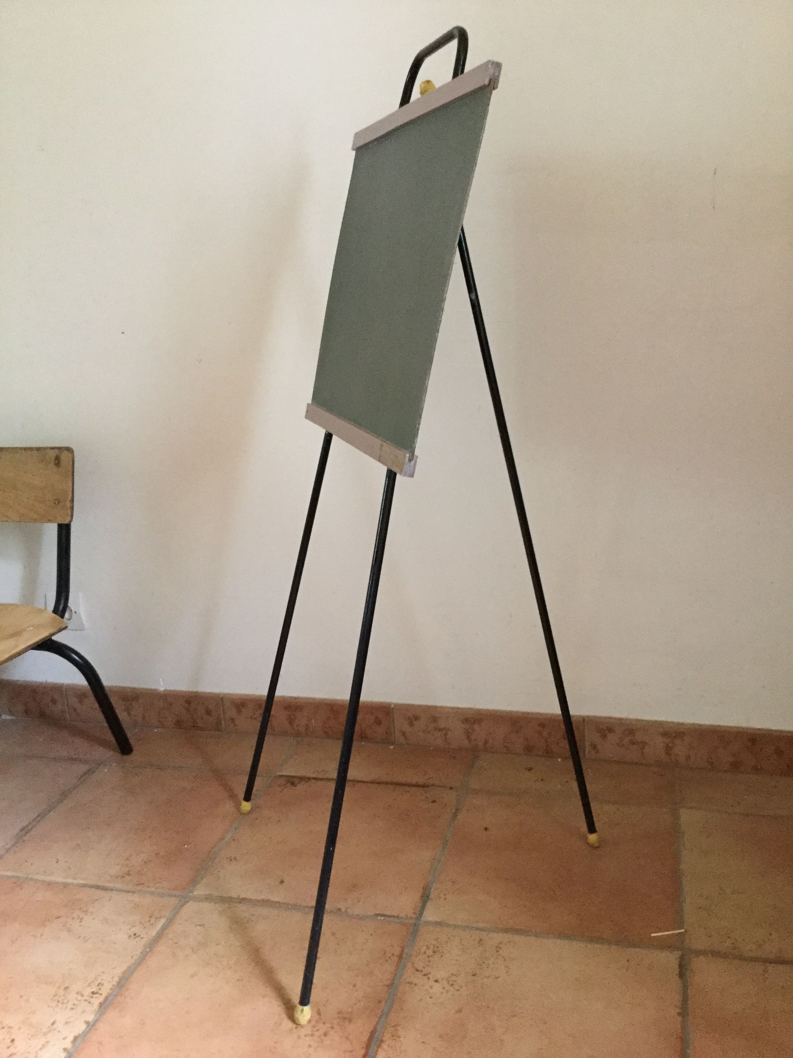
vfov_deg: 58.4
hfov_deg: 45.4
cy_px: 529
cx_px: 396
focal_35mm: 31
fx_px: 947
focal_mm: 3.3
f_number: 2.4
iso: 200
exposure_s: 1/17
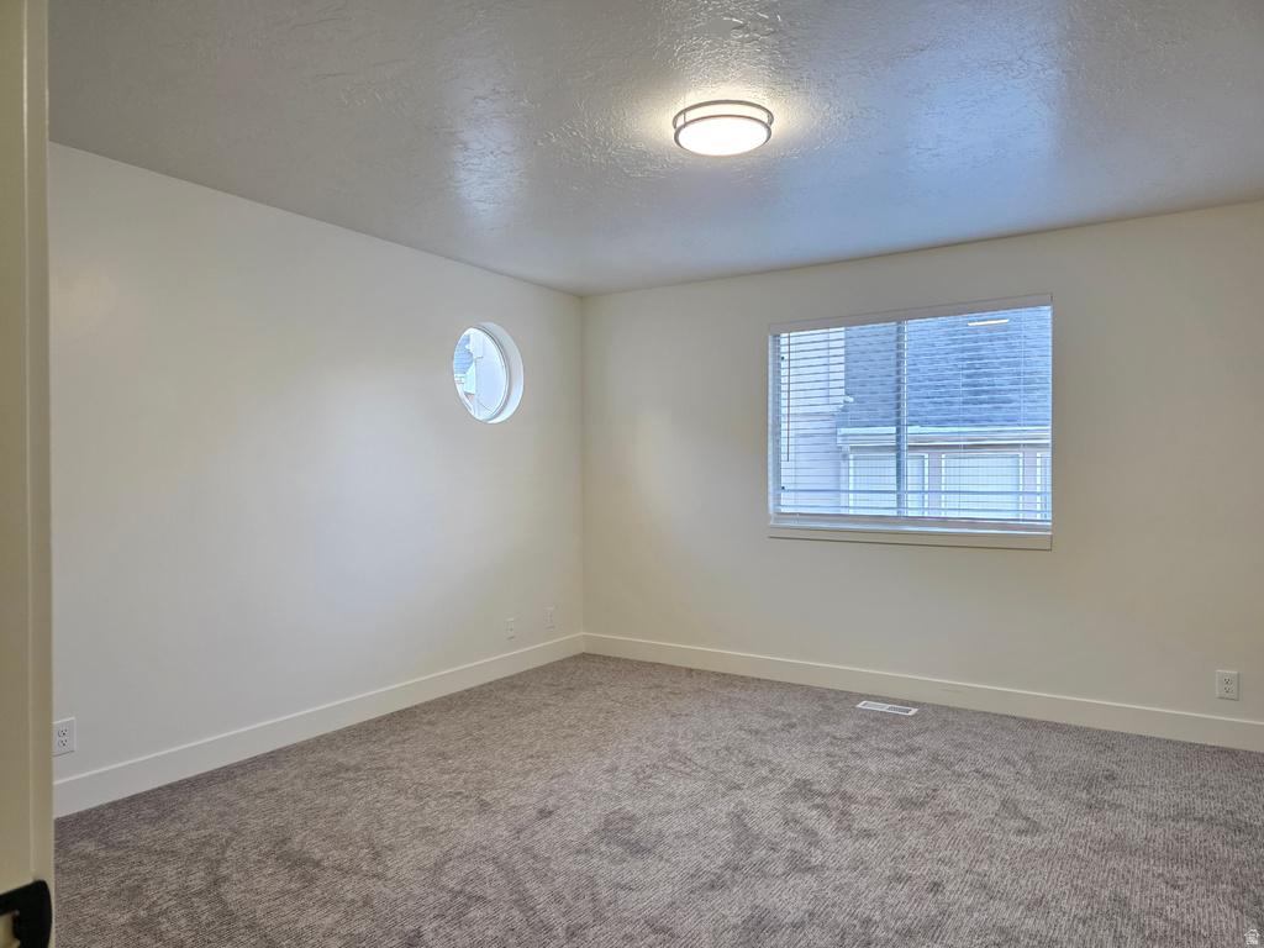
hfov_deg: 73.9
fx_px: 840
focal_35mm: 23
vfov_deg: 58.9
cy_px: 474
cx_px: 632
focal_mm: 6.3
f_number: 1.7
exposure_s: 1/120
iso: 250
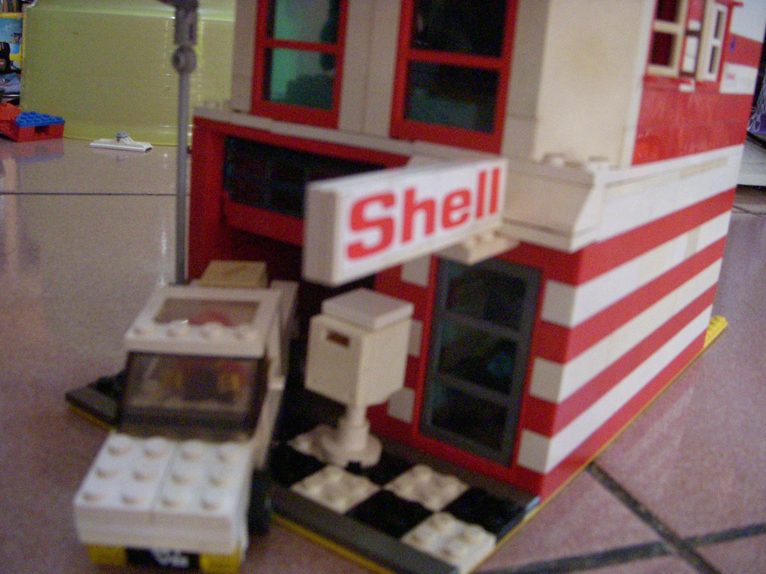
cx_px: 383
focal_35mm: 38
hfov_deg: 49.0
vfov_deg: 37.7
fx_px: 841
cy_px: 287
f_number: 3.3
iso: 800
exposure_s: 1/125
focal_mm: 6.3
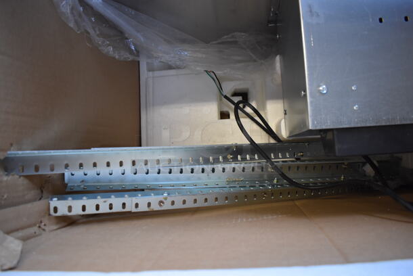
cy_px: 138
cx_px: 206
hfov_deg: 67.3
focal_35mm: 27
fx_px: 310
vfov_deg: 48.0
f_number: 3.5
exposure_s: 1/125
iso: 1100
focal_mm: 18
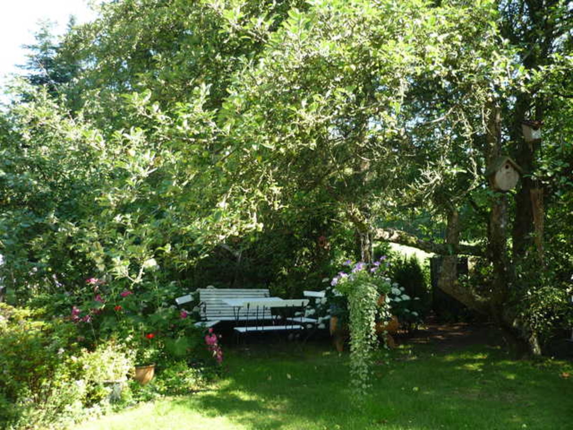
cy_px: 215
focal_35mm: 33
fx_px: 546
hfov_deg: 55.4
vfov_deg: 42.9
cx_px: 286
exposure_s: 1/100
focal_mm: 5.5
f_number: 2.8
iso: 100
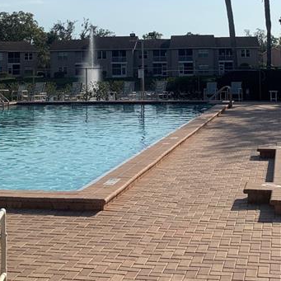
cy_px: 31
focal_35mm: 69
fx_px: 634
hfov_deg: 25.0
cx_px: 149
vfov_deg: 24.3
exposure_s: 1/5128
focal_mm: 4.25
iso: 25
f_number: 1.8
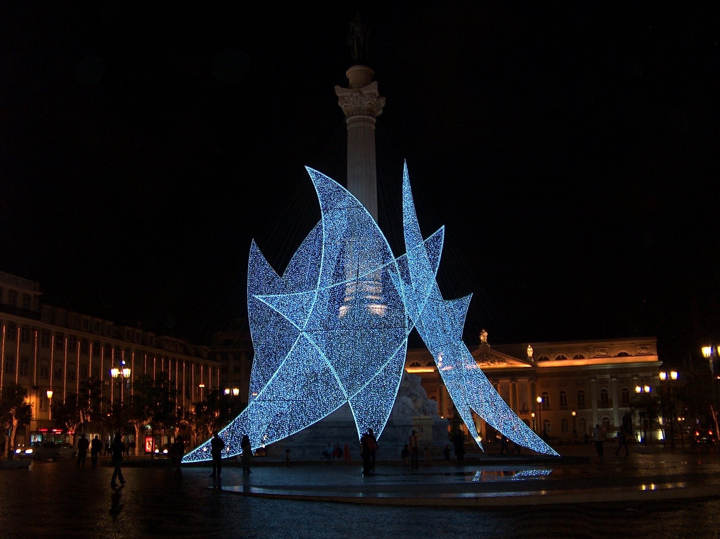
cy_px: 270
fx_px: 769
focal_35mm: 37
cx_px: 360
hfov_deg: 50.2
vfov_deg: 38.6
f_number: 2.8
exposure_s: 1/30
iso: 105
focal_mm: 7.6
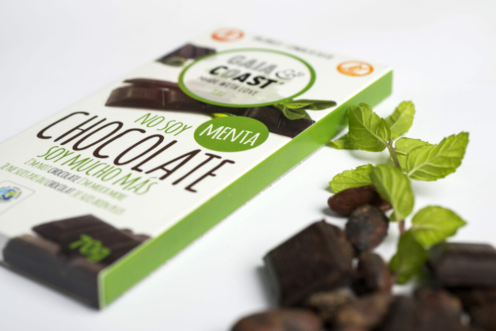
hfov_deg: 33.4
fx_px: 827
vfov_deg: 22.7
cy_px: 166
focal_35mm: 60
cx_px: 248
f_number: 8
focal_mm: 60
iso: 100
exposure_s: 1/125
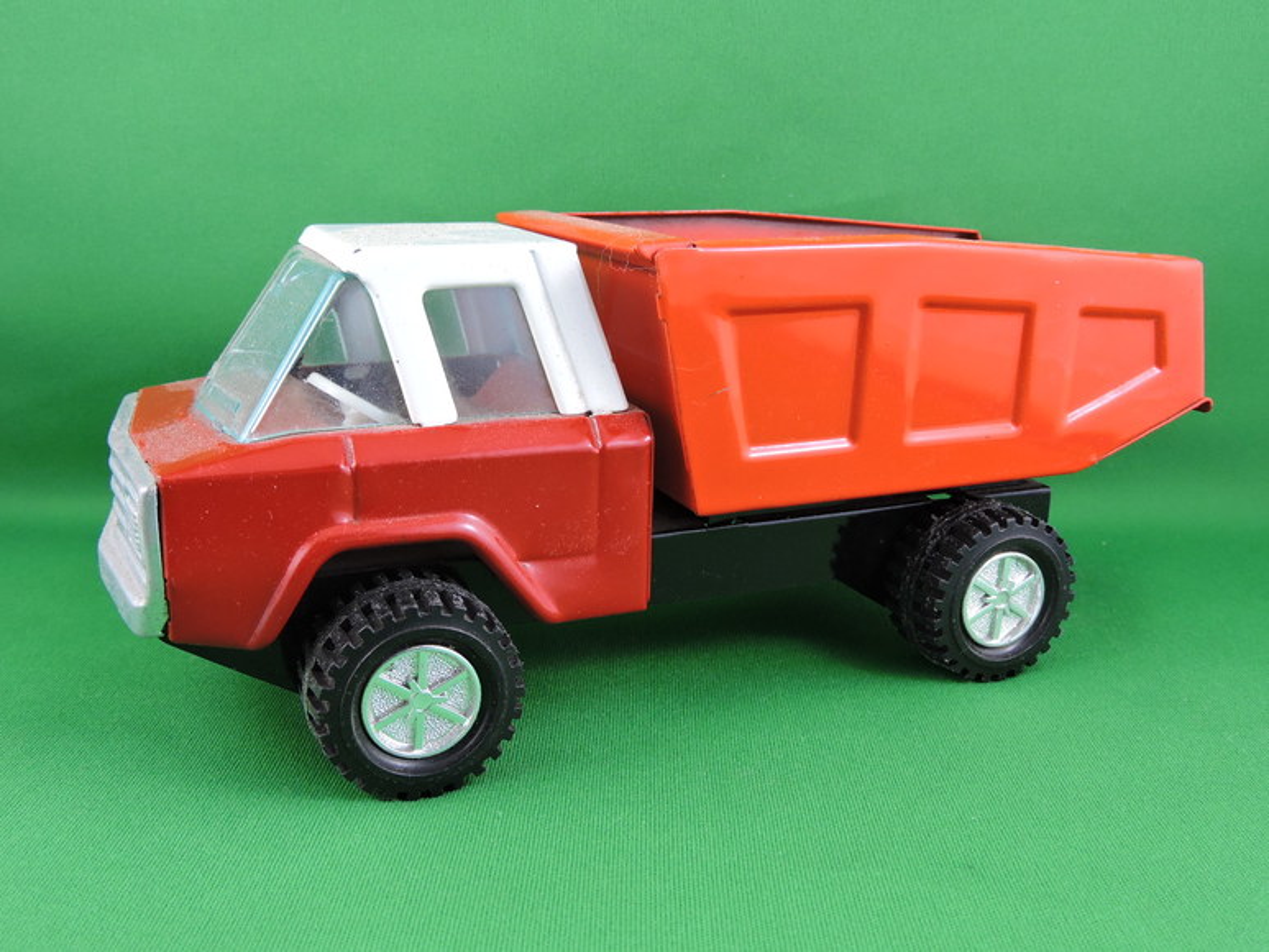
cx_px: 634
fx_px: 1283
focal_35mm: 35
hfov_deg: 52.6
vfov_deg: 40.7
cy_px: 476
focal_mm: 6.3
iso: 180
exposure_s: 1/30
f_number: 3.8
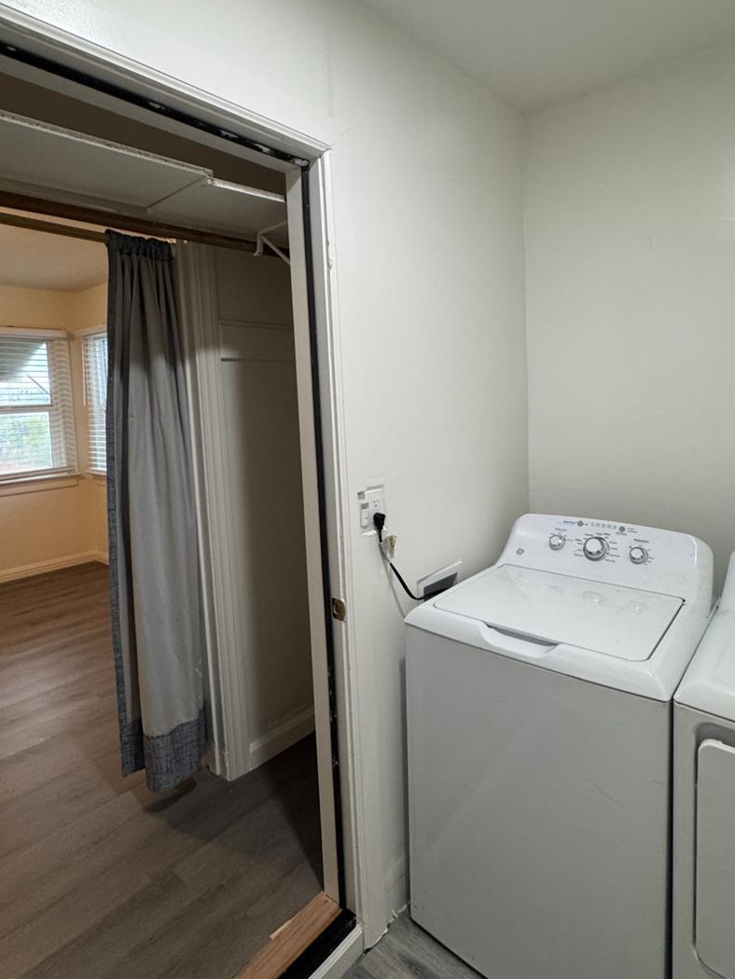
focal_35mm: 20
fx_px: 566
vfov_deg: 81.3
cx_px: 404
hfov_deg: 65.8
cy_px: 428
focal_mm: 2.22
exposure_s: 1/60
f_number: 2.2
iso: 160
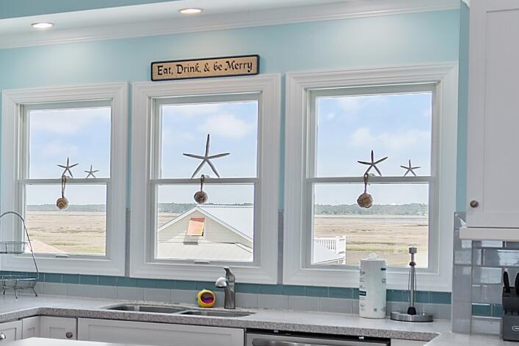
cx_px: -131
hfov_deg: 24.9
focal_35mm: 72
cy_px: 231
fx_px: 1038
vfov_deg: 18.9
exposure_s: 1/25
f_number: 4.8
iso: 100
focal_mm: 11.5
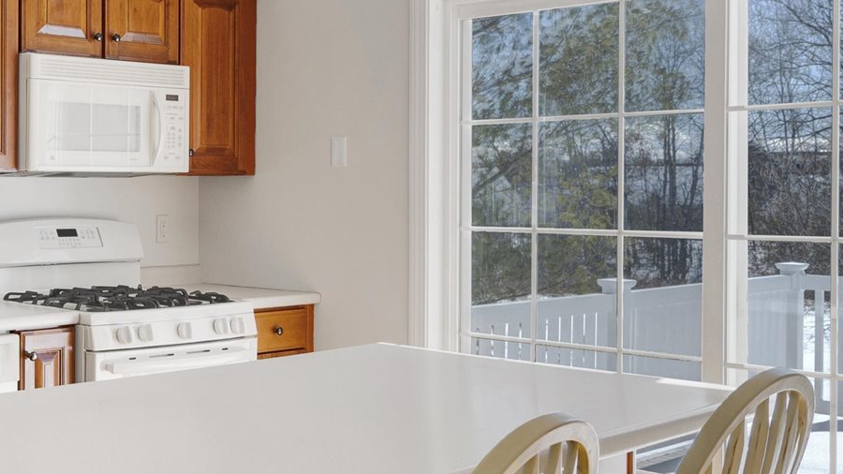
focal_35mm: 50
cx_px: -23
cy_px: 222
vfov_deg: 23.9
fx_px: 1118
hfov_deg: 36.6
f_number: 7.1
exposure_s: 1/125
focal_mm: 14
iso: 250
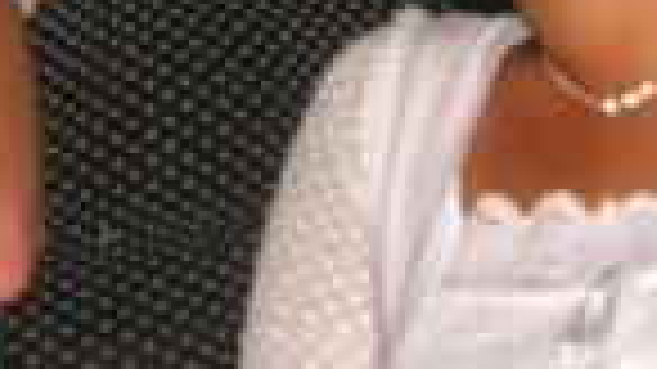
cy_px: -238
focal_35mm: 170
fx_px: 2960
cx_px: 135
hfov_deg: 12.6
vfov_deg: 7.0
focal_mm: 7.9
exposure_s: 1/60
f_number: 2.8
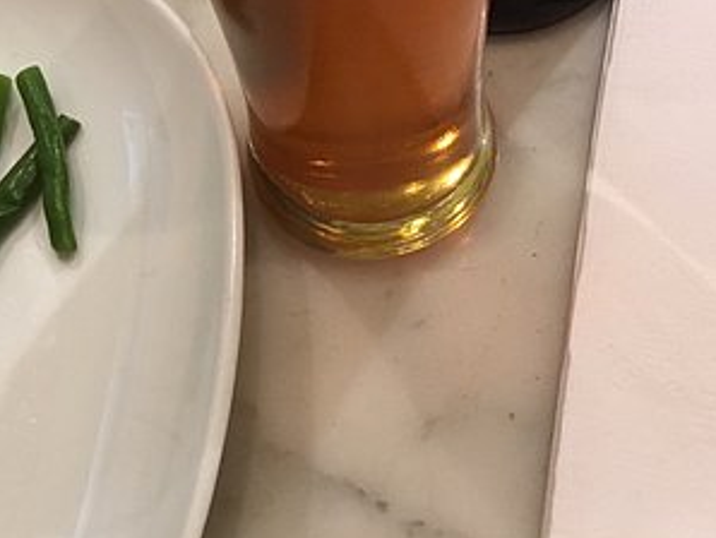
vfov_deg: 20.1
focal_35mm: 73
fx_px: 1511
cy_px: 167
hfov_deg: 25.5
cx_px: 14
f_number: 2.2
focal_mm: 4.15
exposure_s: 1/30
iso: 160
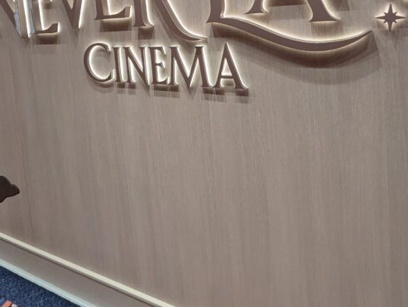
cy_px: 34
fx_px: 319
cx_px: 141
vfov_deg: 46.6
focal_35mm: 27
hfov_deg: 63.8
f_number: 2.2
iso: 343
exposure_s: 1/60
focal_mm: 1.95
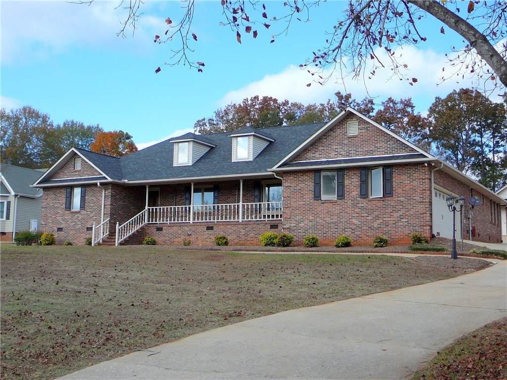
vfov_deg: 30.9
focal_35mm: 47
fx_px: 688
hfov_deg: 40.4
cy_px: 190
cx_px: 254
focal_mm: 7
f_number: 3.3
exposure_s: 1/500
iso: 80
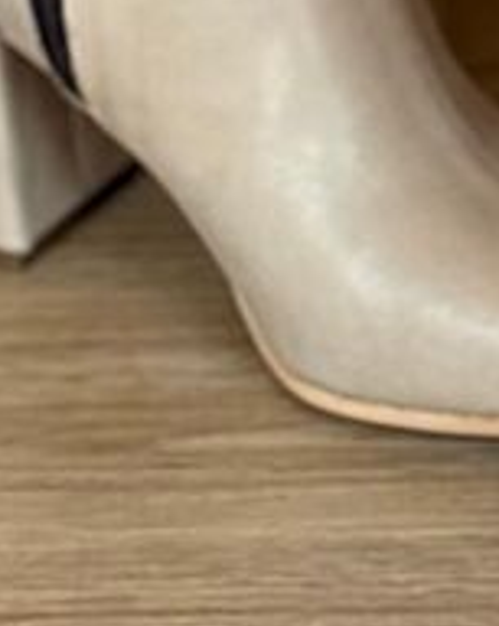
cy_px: -489
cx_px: 775
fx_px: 5977
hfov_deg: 4.7
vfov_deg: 5.9
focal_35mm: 323
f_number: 1.6
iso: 40
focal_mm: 5.96
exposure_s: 1/50
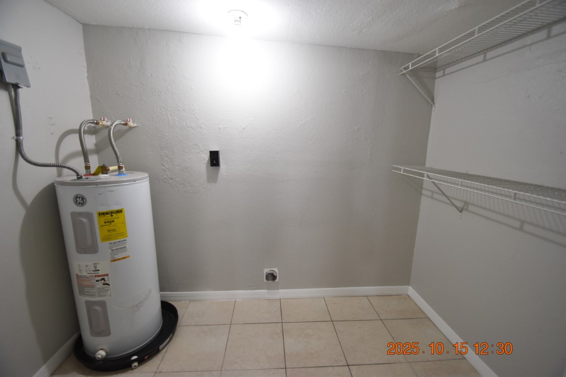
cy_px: 188
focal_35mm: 15
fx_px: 236
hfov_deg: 100.4
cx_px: 283
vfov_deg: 77.3
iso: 800
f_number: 3.5
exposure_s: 1/30
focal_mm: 10
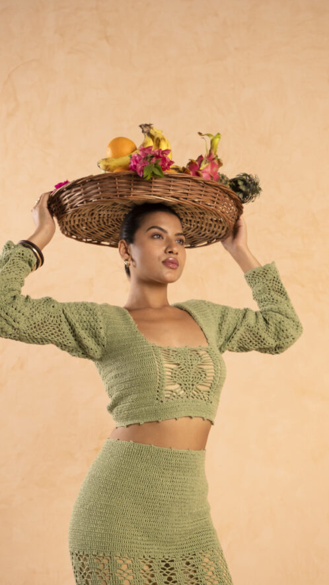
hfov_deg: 24.4
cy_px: 292
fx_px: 760
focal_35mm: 49
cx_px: 140
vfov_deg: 42.1
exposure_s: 1/100
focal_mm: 30.8
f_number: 4
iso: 250
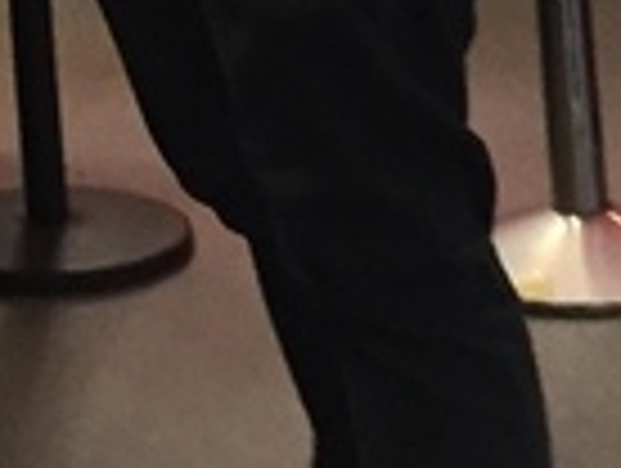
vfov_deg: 6.3
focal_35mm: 215
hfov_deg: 9.0
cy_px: -958
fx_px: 3864
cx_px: -306
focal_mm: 4.15
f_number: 2.2
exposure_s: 1/30
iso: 160
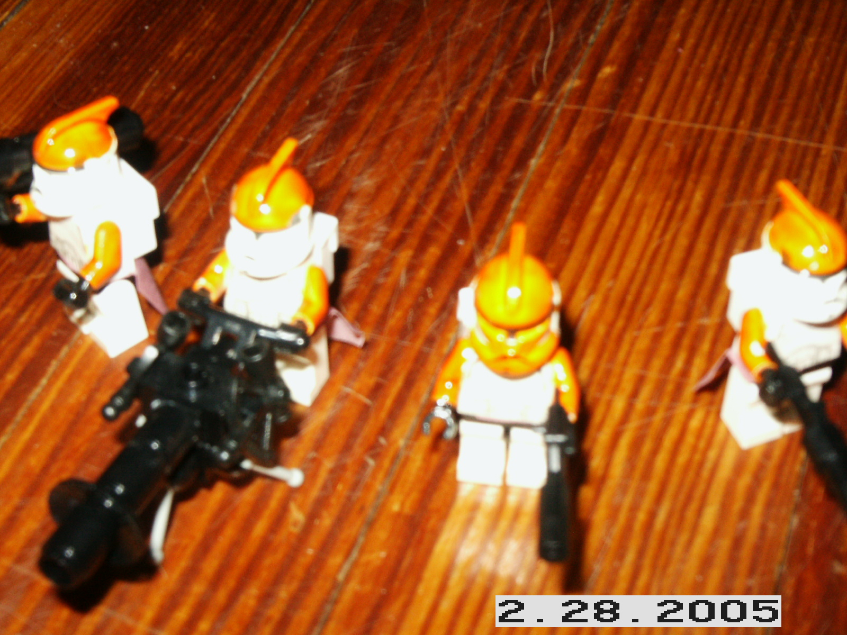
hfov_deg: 31.2
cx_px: 424
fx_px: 1517
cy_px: 318
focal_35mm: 62
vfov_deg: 23.7
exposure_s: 1/60
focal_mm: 12.98
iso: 200
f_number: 8
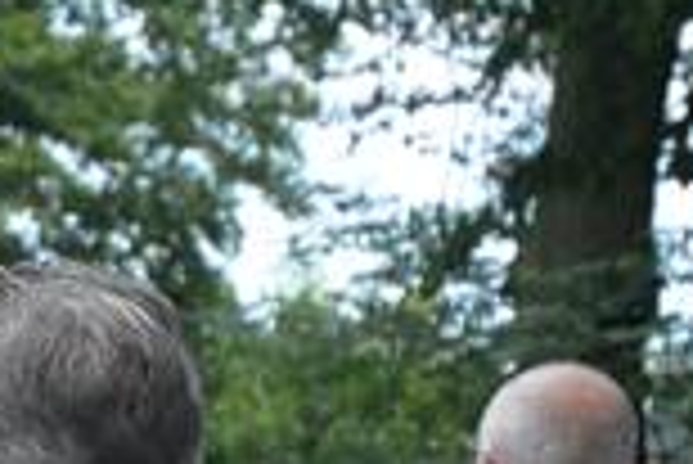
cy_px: 890
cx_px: -639
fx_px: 7322
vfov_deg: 3.6
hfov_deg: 5.3
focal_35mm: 380
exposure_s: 1/80
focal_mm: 46
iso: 2500
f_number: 4.5
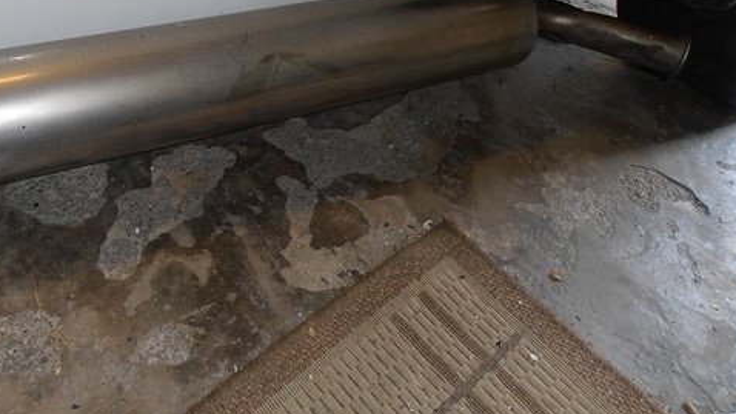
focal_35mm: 35
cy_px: 65
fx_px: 683
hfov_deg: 55.7
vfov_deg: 32.5
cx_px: 260
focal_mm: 4.2
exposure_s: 1/30
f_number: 3
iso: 125
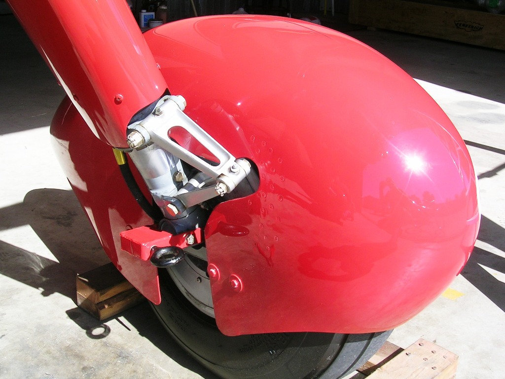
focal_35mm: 48
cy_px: 190
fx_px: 700
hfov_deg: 39.7
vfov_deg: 30.3
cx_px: 252
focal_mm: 7.3
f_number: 5.3
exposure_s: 1/159
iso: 50
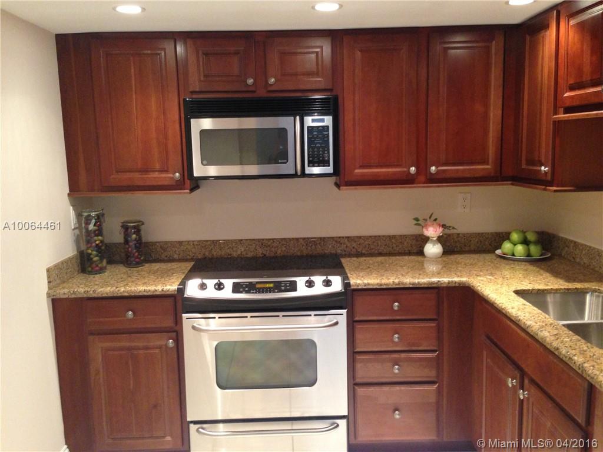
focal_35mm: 33
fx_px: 575
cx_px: 302
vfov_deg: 42.9
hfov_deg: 55.4
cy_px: 226
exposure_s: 1/20
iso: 250
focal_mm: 4.13
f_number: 2.4
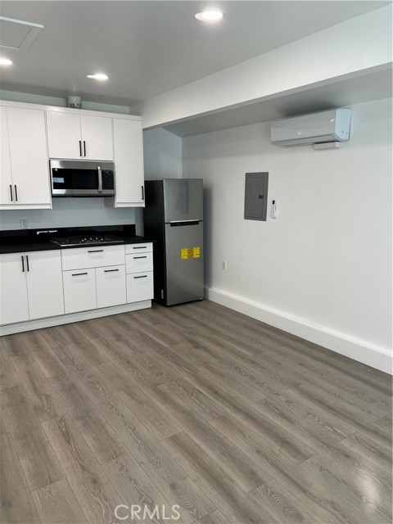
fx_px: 394
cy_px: 262
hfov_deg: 53.1
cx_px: 196
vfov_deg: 67.3
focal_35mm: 26
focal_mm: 5.7
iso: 80
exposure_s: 1/120
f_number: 1.5
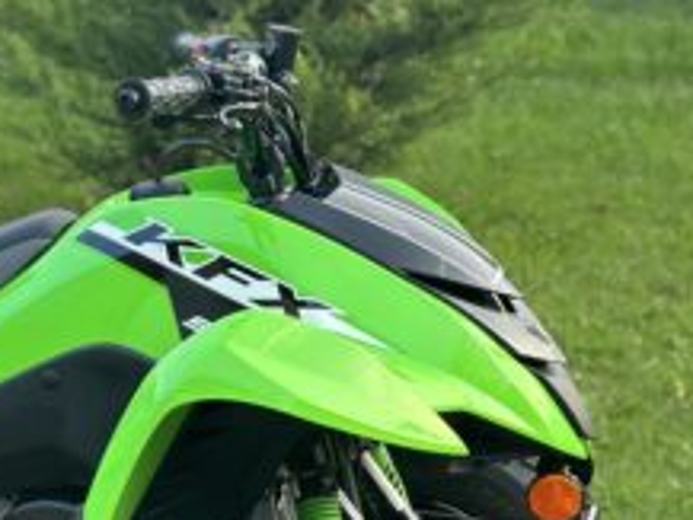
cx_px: -22
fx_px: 2123
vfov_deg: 13.8
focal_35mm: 106
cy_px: 498
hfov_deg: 18.0
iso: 100
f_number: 1.78
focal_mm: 6.86
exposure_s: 1/121
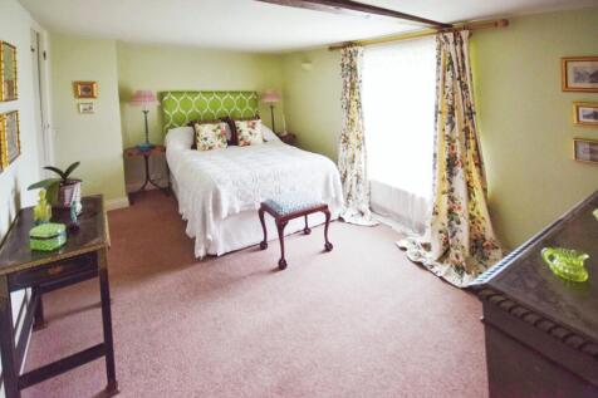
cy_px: 199
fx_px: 249
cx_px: 299
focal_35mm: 15
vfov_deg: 77.3
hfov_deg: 100.4
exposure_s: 1/60
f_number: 4
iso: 900
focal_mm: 10
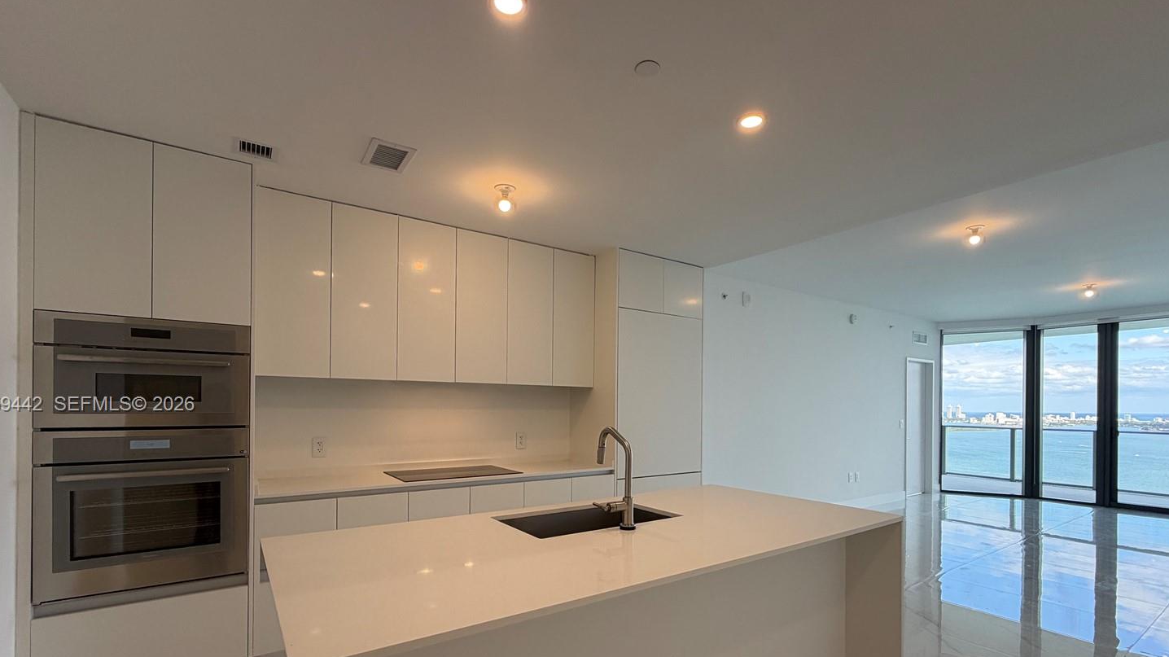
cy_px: 405
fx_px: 527
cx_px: 593
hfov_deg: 95.9
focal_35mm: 17
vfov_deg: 63.1
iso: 64
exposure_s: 1/120
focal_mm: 2.22
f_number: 2.2
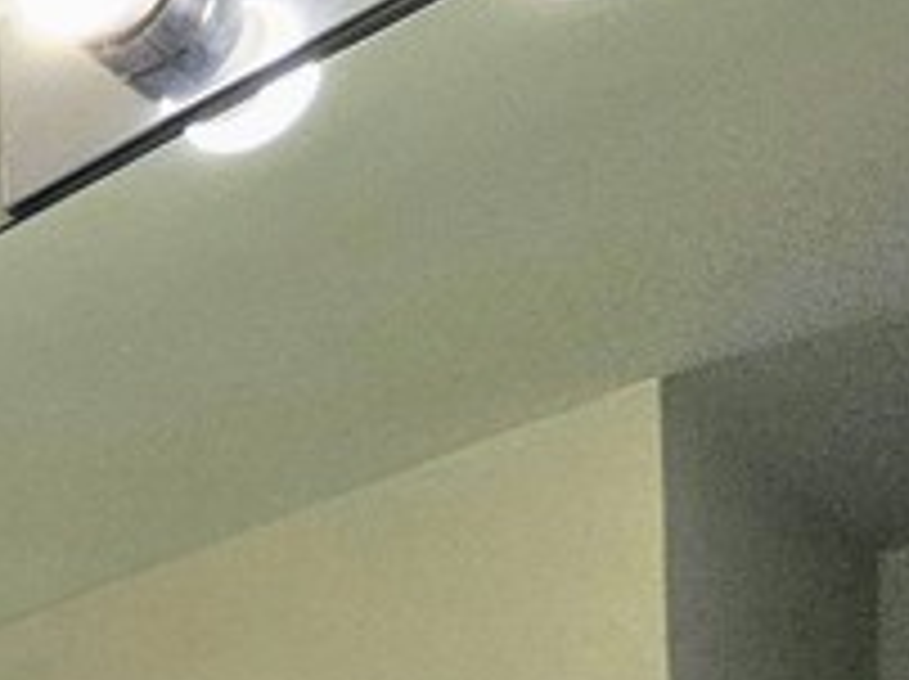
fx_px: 1731
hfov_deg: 14.4
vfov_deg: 15.3
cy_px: 1536
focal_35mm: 66
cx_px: -1377
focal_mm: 2.2
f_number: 2.2
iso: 50
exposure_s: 1/124
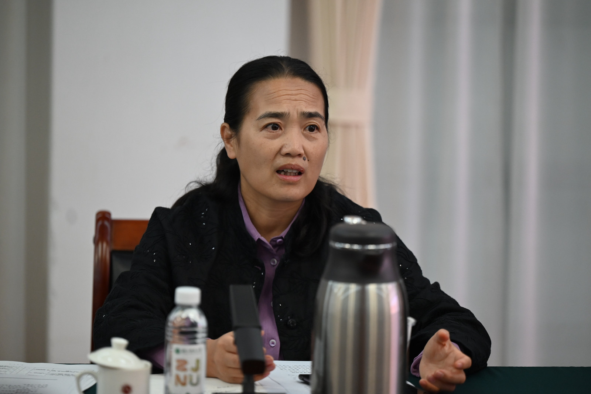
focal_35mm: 160
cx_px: 296
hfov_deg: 12.8
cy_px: 197
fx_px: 2626
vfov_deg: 8.6
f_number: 2.8
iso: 1400
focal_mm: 160
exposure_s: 1/250
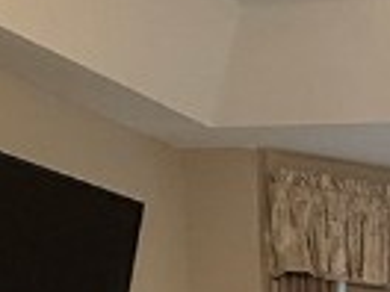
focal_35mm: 109
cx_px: 792
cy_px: 566
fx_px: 1228
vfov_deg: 12.2
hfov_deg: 14.7
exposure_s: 1/60
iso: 320
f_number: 2.2
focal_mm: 2.22
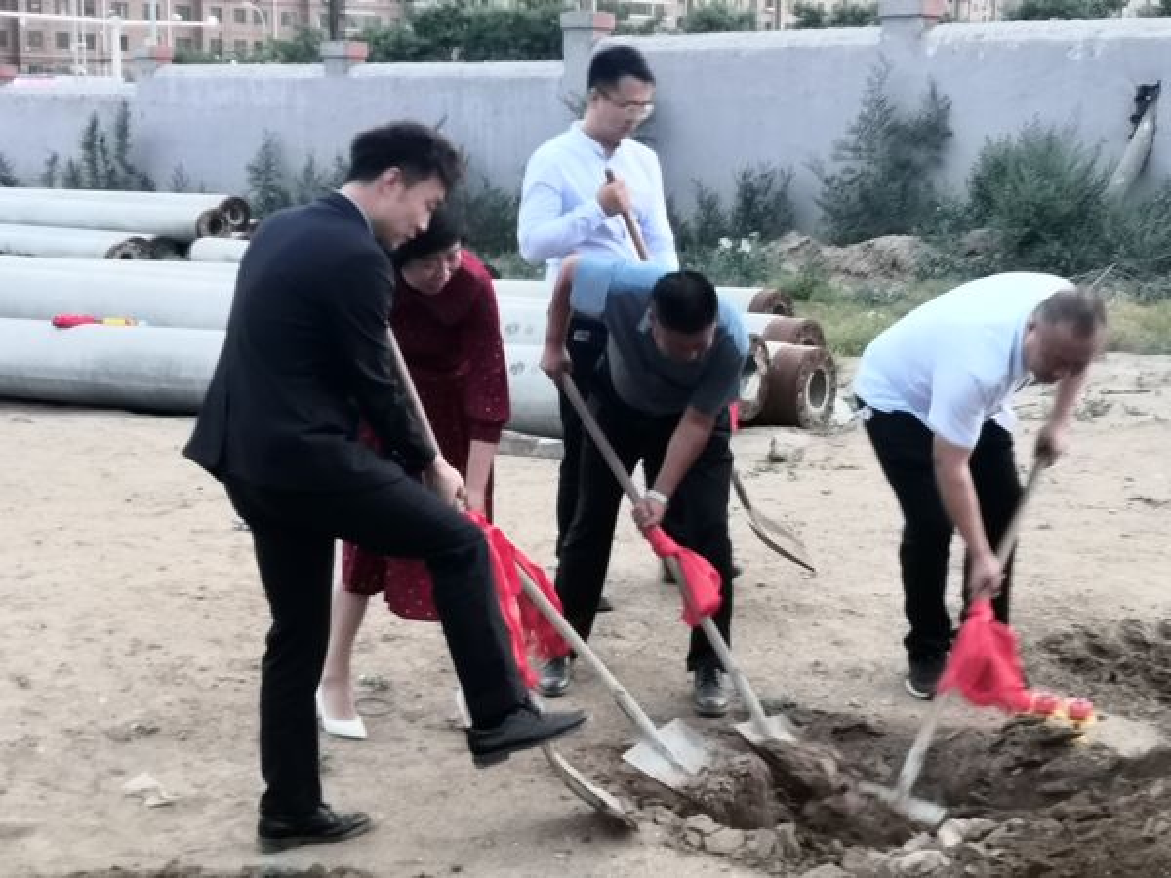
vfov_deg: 26.6
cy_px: 439
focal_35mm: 55
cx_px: 586
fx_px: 1861
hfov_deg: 34.9
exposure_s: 1/33.3
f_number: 1.8
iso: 320
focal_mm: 3.95
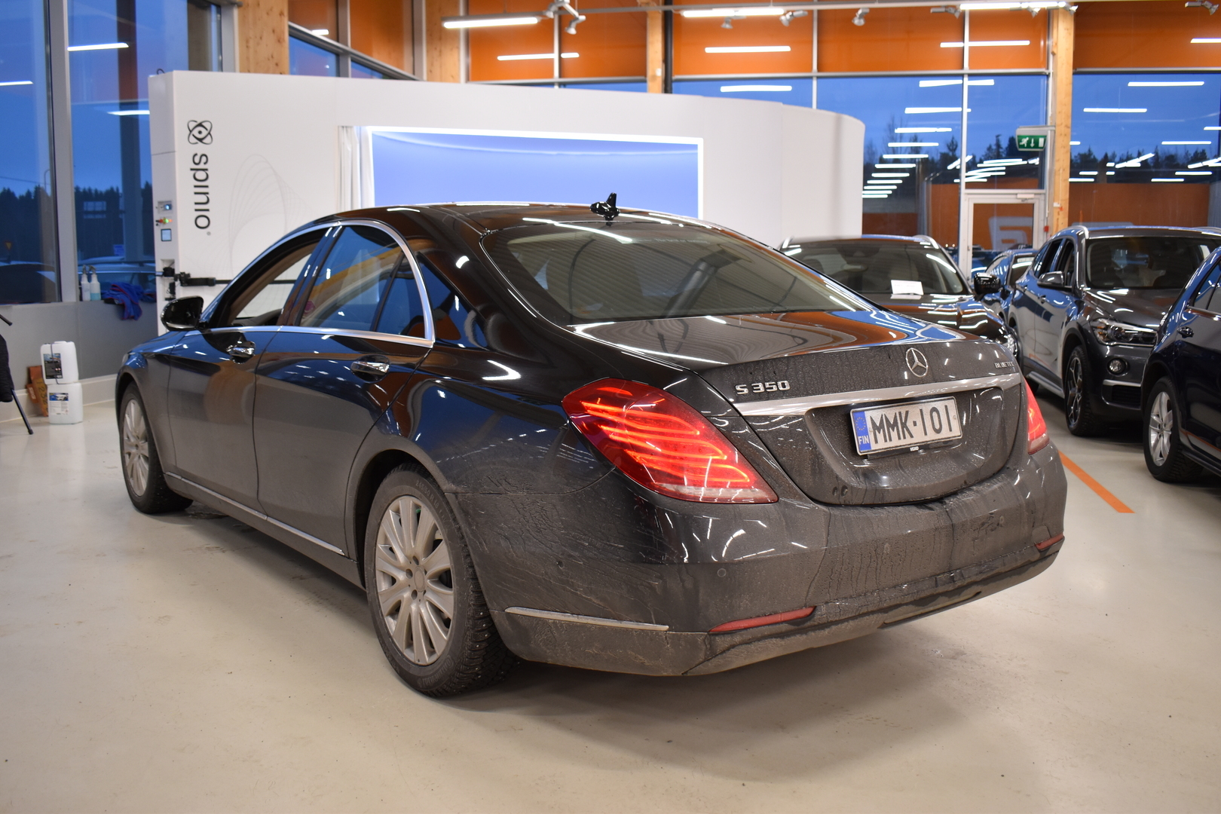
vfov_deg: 40.0
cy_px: 407
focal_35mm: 33
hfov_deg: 57.2
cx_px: 610
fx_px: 1119
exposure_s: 1/60
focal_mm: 22
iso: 720
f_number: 4
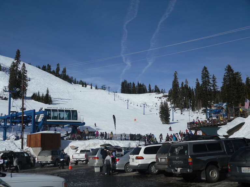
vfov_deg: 32.9
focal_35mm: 44
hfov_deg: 42.9
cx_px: 125
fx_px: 318
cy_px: 94
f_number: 8.6
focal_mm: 7.88
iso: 80
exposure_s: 1/378
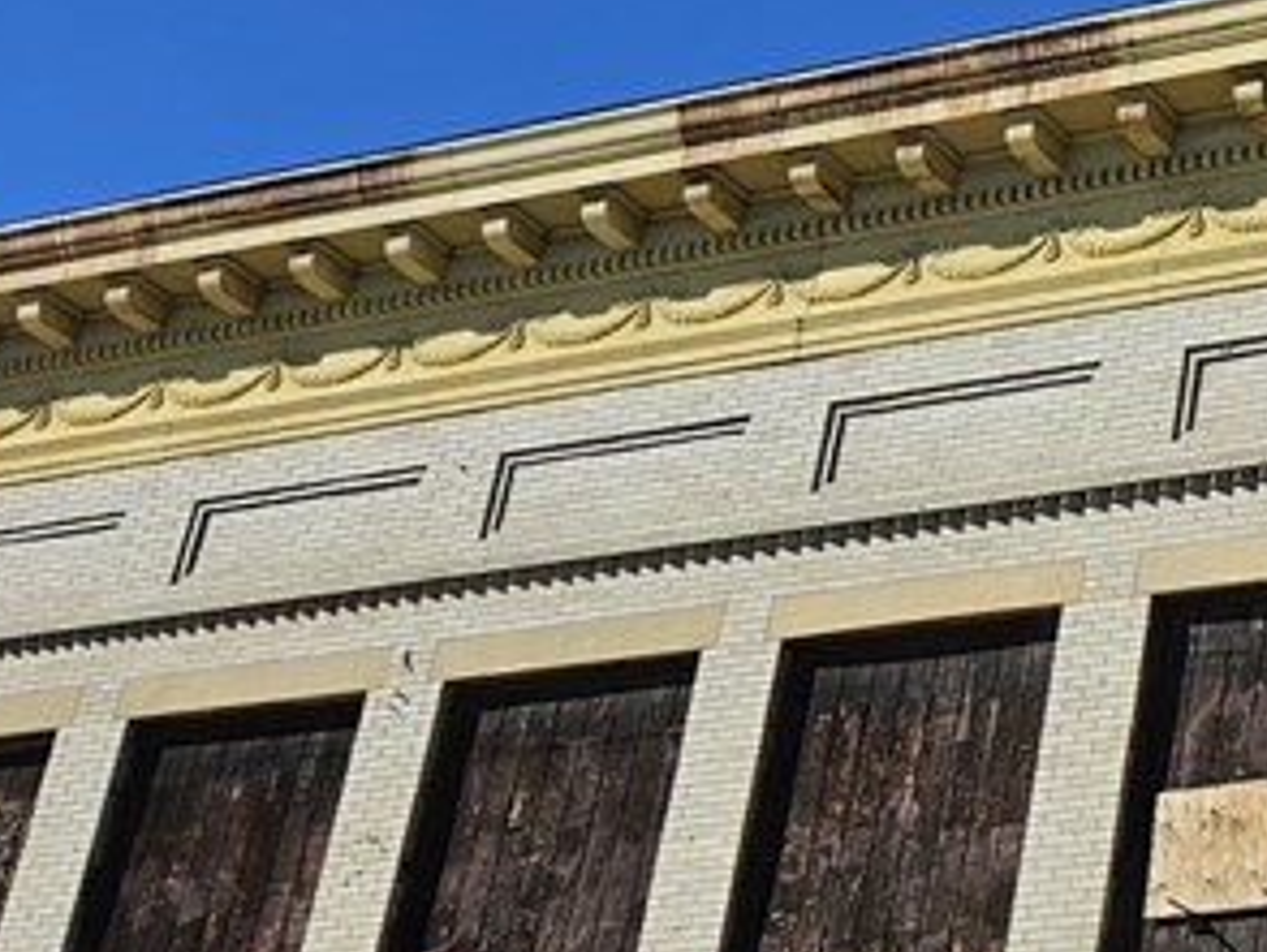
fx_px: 2931
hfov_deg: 20.6
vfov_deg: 18.2
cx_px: 1935
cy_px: 801
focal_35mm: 80
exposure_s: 1/1700
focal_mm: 5.4
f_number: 1.8
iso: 25
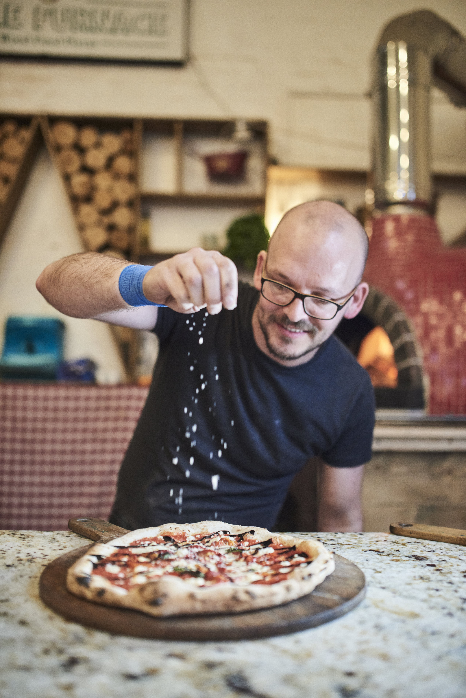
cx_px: 233
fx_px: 679
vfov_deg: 54.4
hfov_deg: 37.9
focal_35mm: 35
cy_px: 349
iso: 1250
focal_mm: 35
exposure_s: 1/320
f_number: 1.8
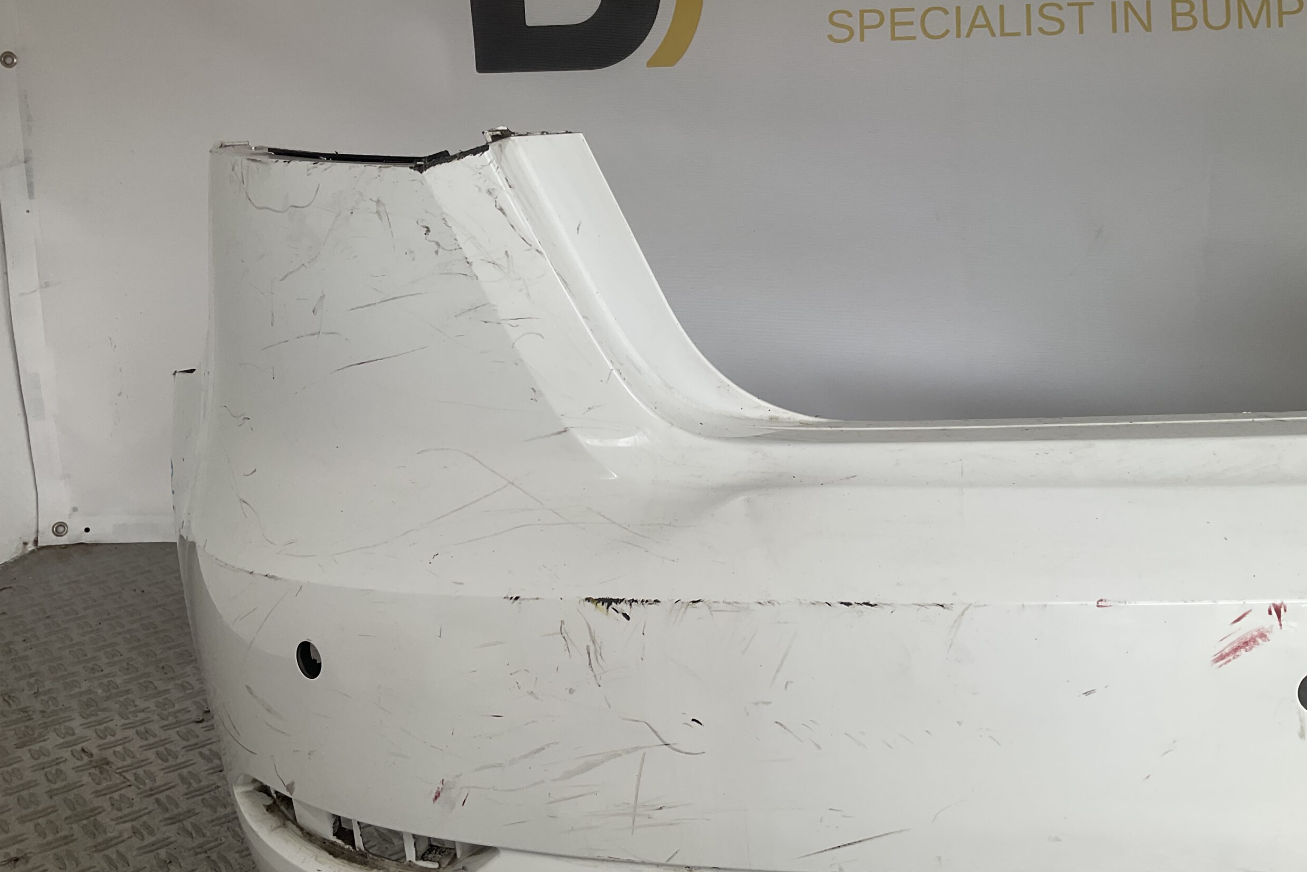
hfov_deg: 60.3
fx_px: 1125
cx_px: 669
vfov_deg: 42.3
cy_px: 409
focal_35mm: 31
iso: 16
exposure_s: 1/312
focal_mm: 3
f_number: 1.8
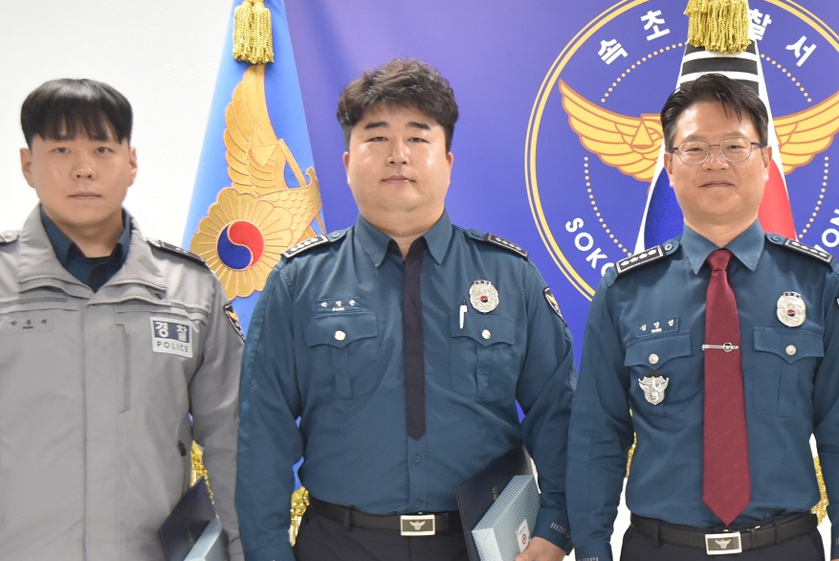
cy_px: 370
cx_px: 687
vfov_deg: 18.9
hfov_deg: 27.4
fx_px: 1679
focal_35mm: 72
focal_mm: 35
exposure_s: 1/60
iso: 2000
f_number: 5.6
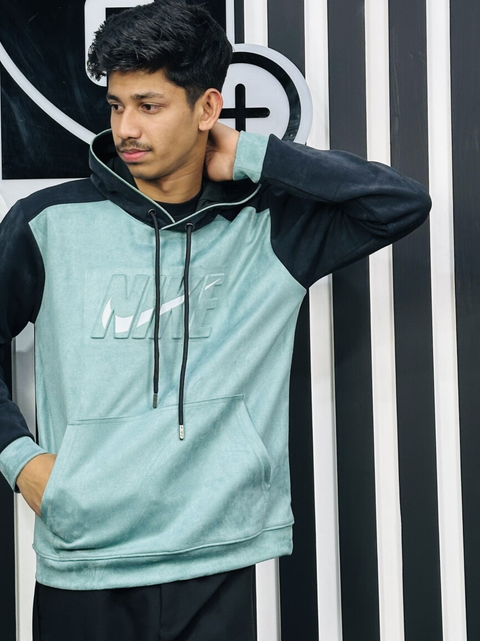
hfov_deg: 18.3
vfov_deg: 24.4
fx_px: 1479
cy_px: 289
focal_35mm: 80
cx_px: 137
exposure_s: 1/102
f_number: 1.78
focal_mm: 6.86
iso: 80
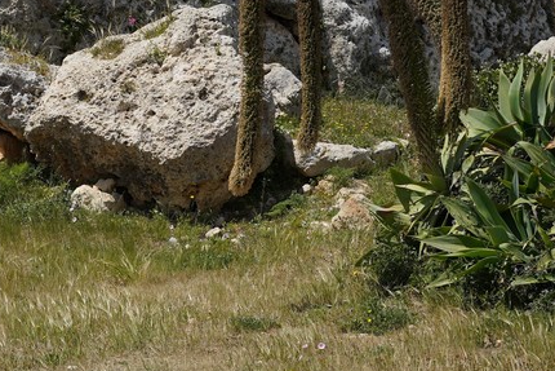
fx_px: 2236
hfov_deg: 14.1
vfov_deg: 9.4
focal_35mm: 145
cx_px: 136
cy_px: 14
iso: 160
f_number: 8
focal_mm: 52
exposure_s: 1/640
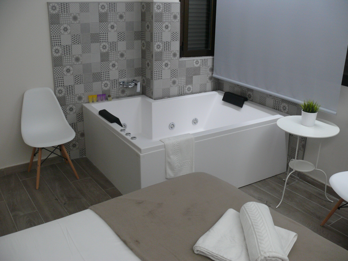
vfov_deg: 40.7
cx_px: 174
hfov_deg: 52.6
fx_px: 352
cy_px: 130
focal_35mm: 35
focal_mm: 7.4
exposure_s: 1/13
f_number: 2.8
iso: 200
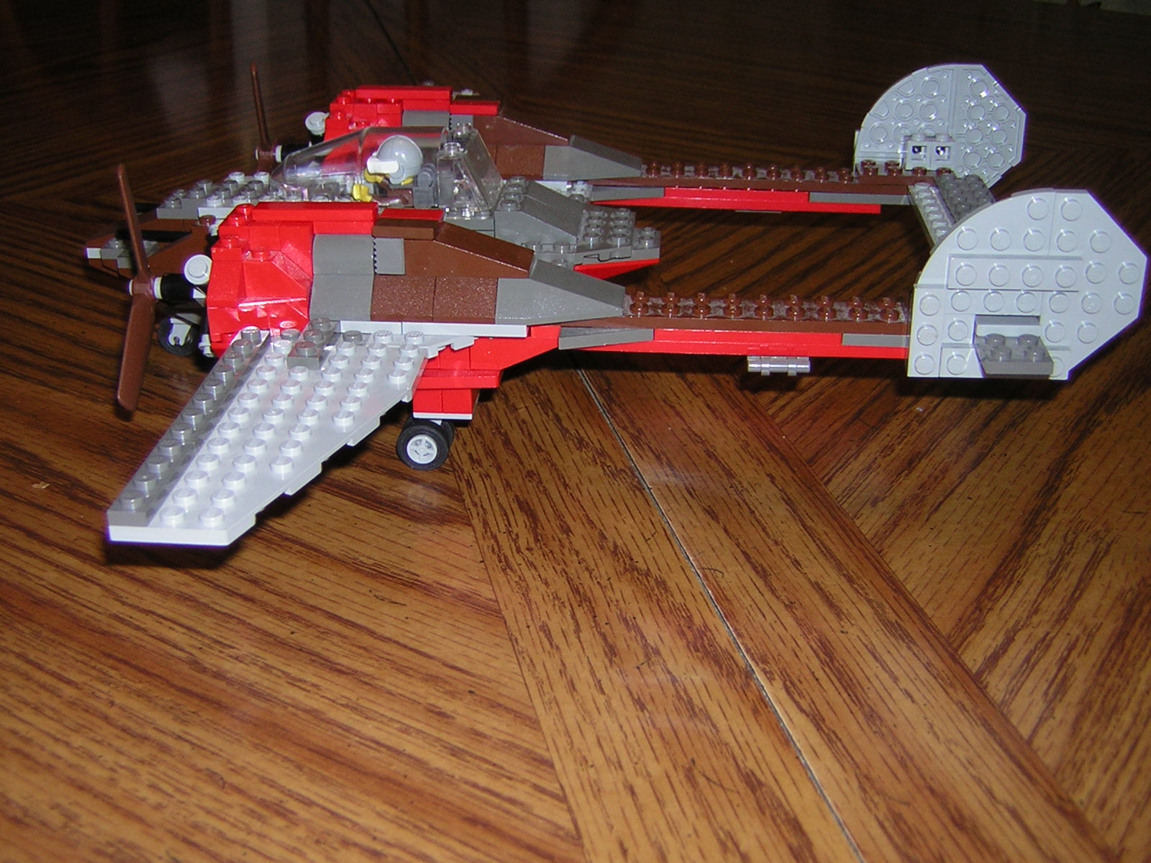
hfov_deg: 43.9
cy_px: 432
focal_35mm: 43
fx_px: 1430
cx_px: 576
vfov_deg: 33.6
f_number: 2.8
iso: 50
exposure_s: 1/60.1
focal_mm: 5.6
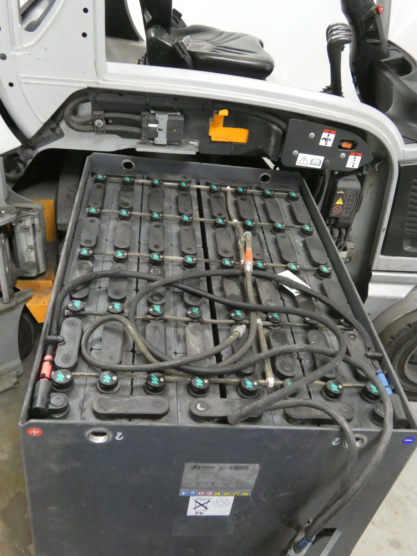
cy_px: 275
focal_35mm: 32
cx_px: 214
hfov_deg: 44.2
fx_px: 514
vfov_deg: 56.8
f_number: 3.3
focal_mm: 5.5
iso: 1000
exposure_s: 1/80
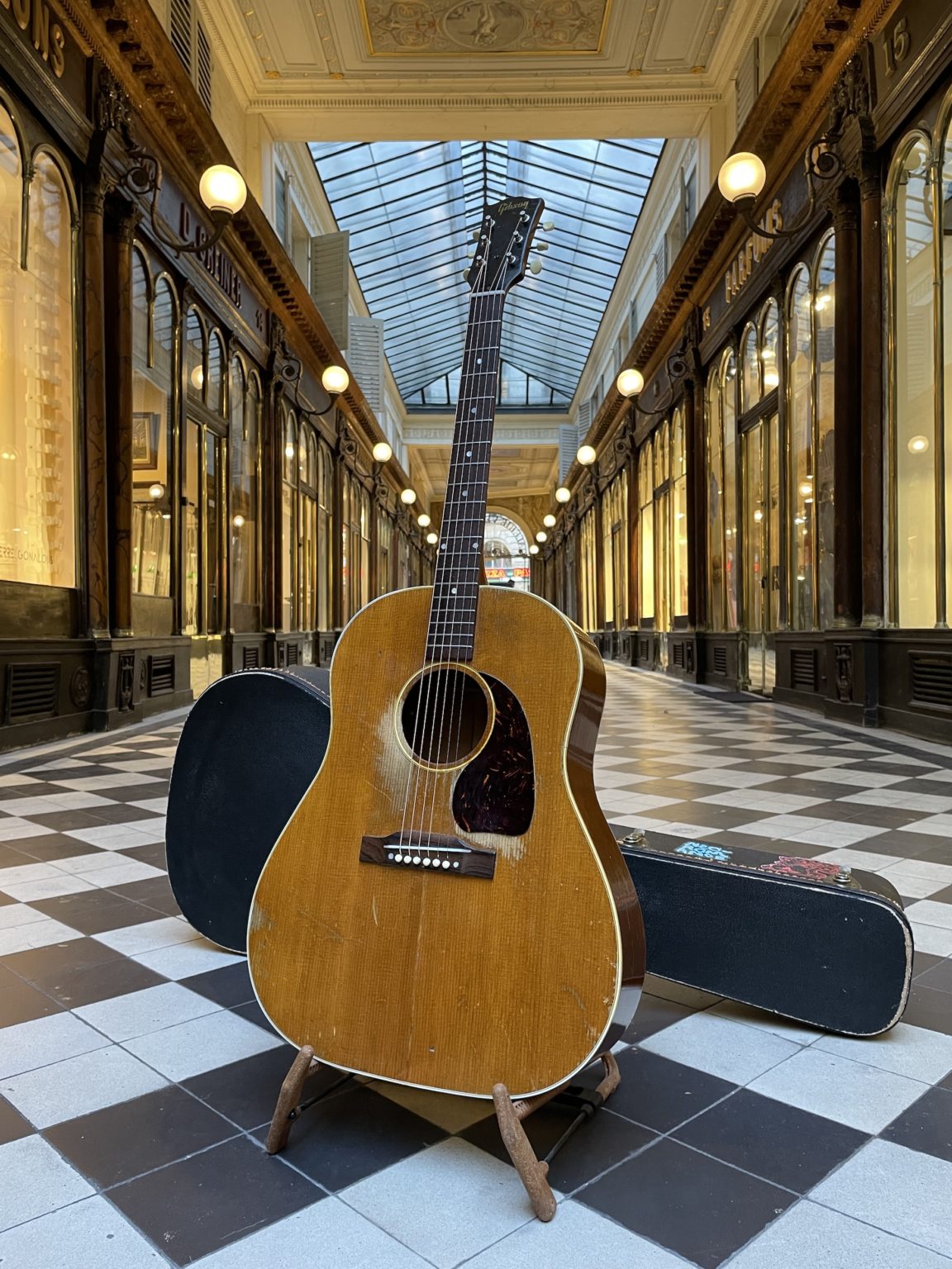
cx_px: 476
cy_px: 634
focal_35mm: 26
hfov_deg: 53.1
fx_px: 953
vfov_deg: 67.3
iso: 160
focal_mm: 4.2
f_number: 1.6
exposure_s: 1/50
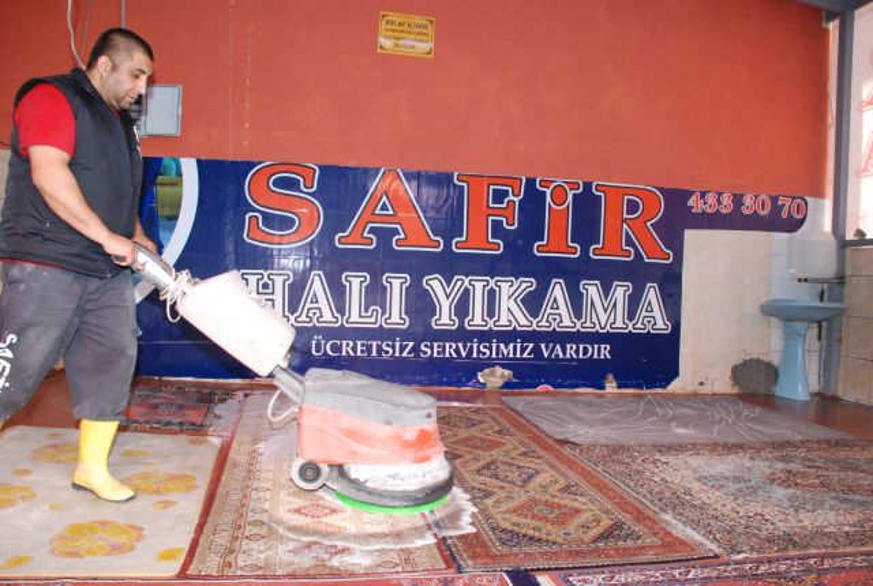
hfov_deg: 67.3
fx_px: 656
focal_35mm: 27
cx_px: 436
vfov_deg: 48.2
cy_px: 293
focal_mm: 18
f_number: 7.1
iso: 1000
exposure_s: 1/60
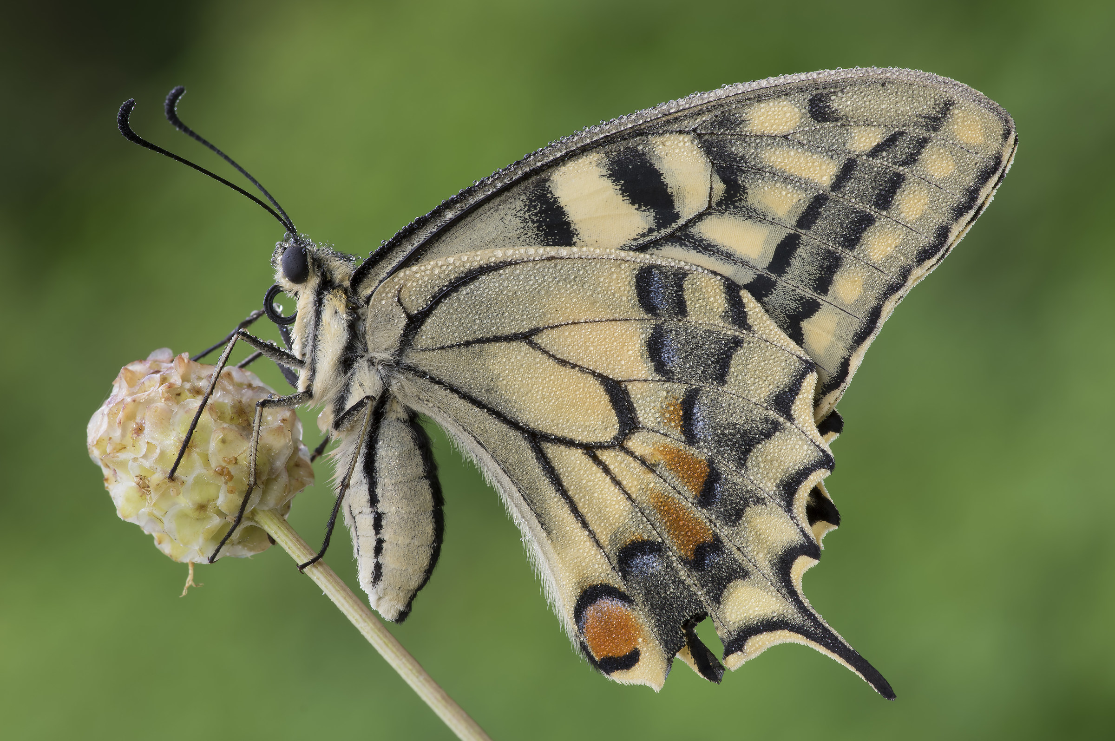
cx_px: 558
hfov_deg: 13.7
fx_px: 4641
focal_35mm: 150
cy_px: 370
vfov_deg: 9.1
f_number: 13
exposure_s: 1/4
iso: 100
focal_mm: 100
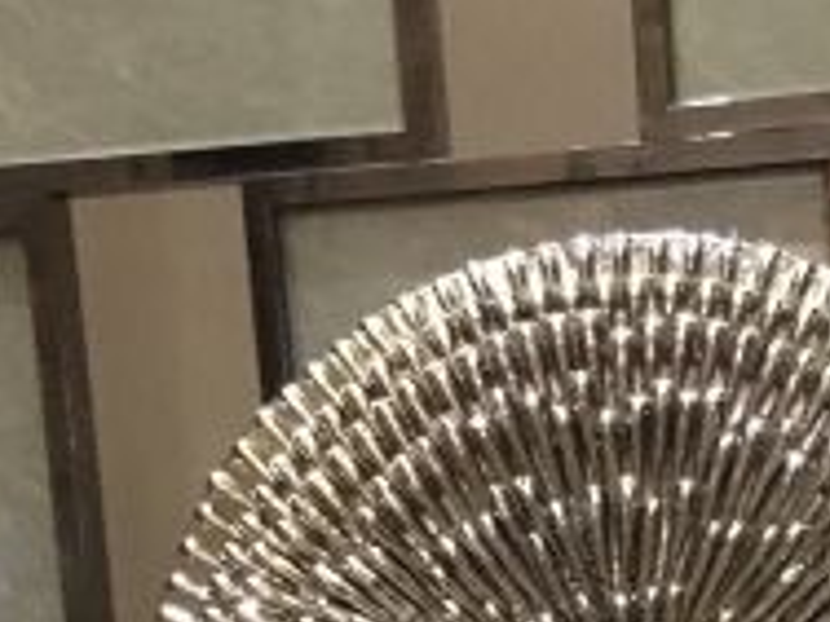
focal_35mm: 108
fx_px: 2590
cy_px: 937
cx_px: 728
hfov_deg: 18.0
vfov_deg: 13.0
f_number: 2.2
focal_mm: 4.15
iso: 800
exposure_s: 1/17
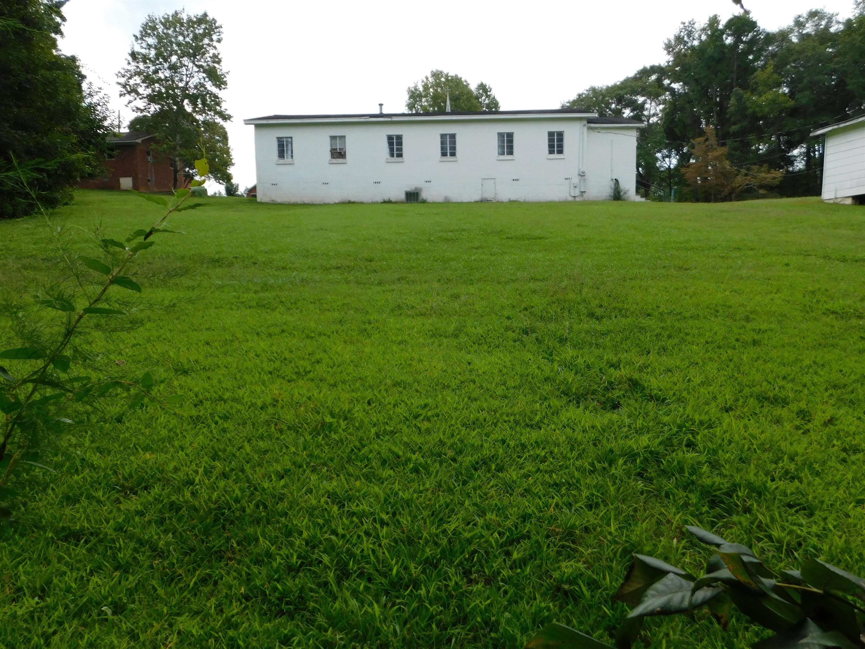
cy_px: 324
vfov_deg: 54.9
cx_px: 432
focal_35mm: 25
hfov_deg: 69.4
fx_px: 625
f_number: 3.1
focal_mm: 4.5
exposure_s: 1/1000
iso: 125
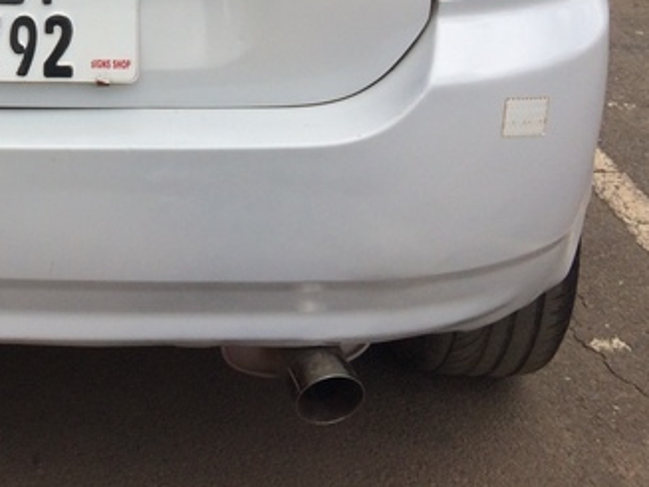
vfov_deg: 19.5
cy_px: -91
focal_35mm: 71
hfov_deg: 25.6
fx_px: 1331
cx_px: -46
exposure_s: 1/2415
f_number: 2.2
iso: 32
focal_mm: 4.15
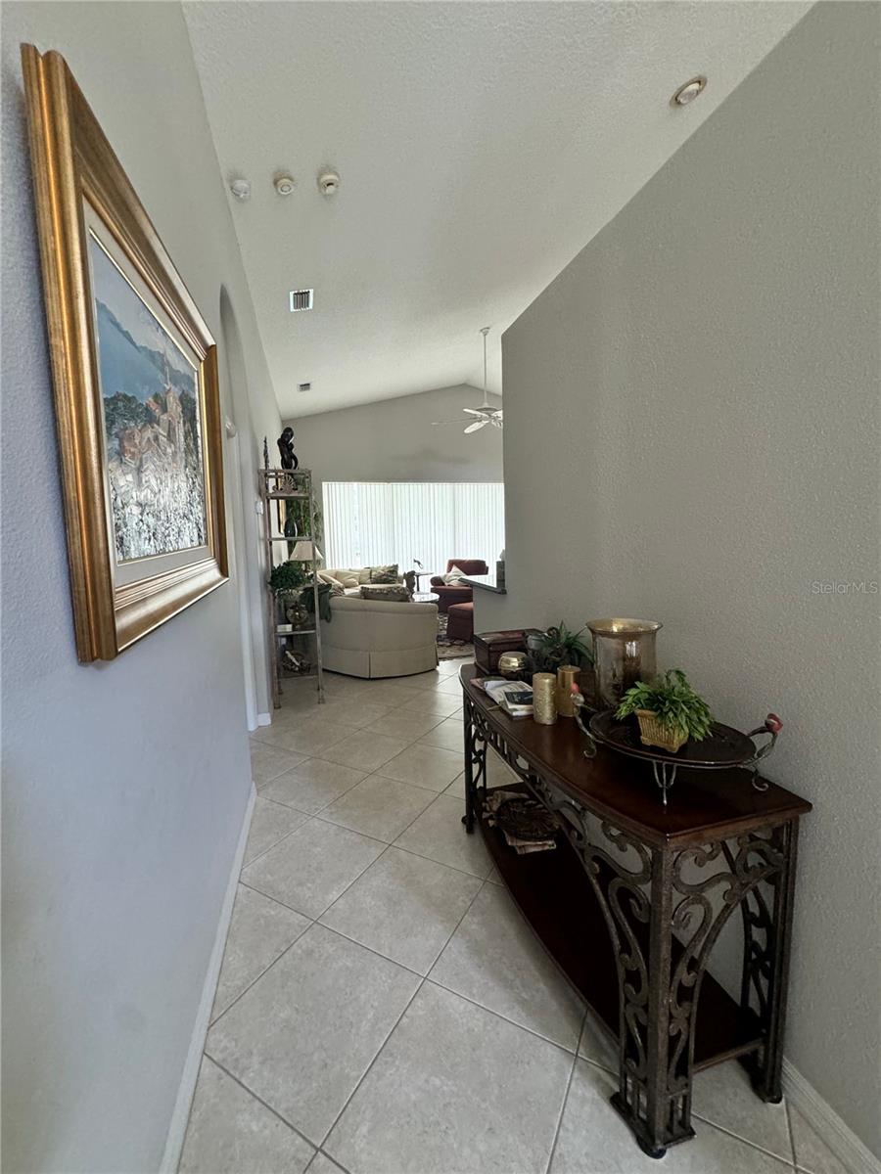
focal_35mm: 14
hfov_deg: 85.7
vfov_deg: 102.1
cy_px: 587
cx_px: 440
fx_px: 475
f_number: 2.2
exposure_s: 1/60
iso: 400
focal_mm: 2.22
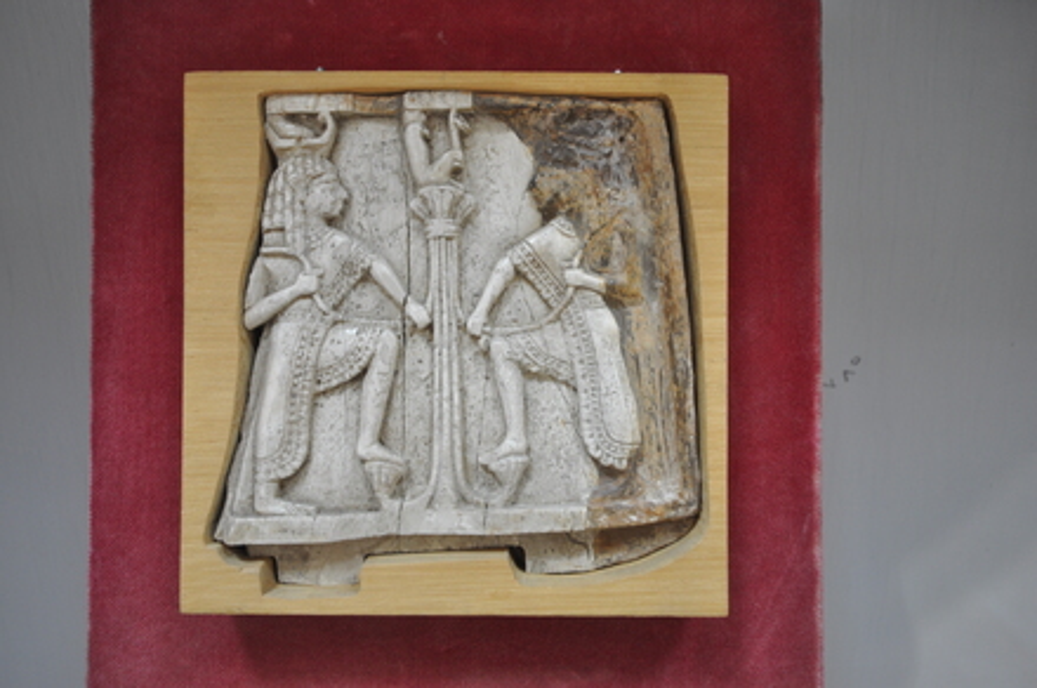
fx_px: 690
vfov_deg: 53.0
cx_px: 518
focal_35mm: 24
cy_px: 344
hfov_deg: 73.8
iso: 500
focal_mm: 16
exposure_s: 1/5
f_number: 5
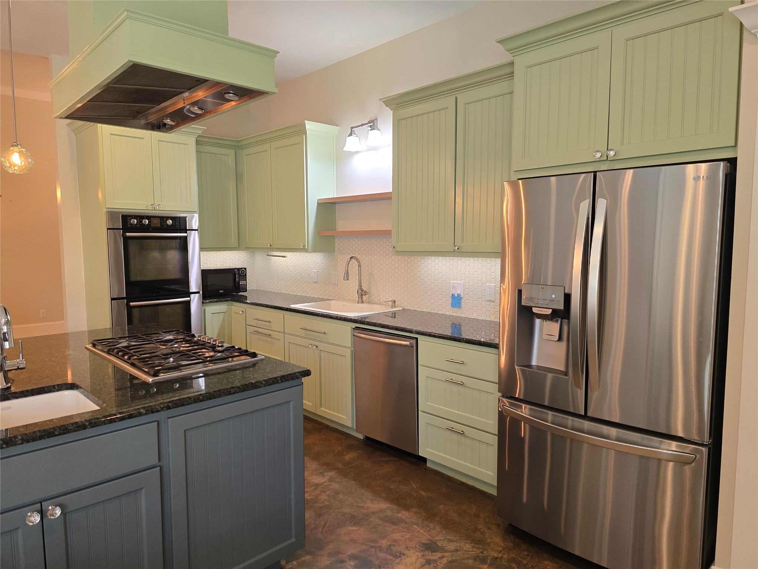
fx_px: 504
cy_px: 284
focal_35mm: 23
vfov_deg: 58.9
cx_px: 379
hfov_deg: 73.9
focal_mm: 6.3
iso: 320
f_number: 1.7
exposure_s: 1/120
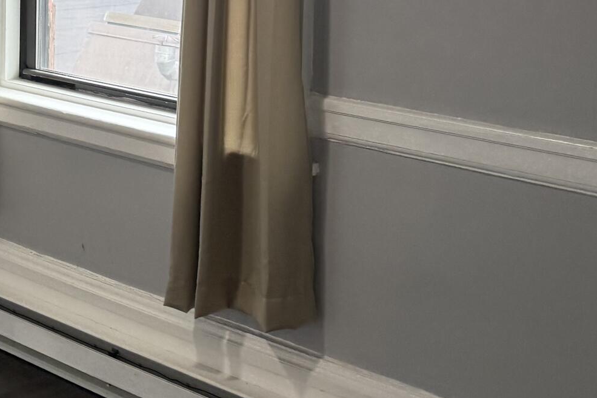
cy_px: -75
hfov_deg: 23.2
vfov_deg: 17.2
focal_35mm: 76
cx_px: -208
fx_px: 1260
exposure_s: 1/120
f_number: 1.78
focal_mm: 6.76
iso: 250
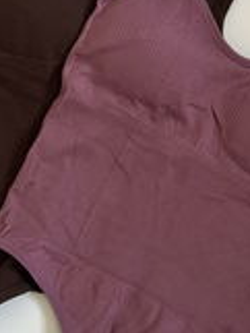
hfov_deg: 16.9
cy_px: 111
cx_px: 12
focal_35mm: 86
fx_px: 827
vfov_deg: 22.6
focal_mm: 5.7
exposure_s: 1/121
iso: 100
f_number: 1.5
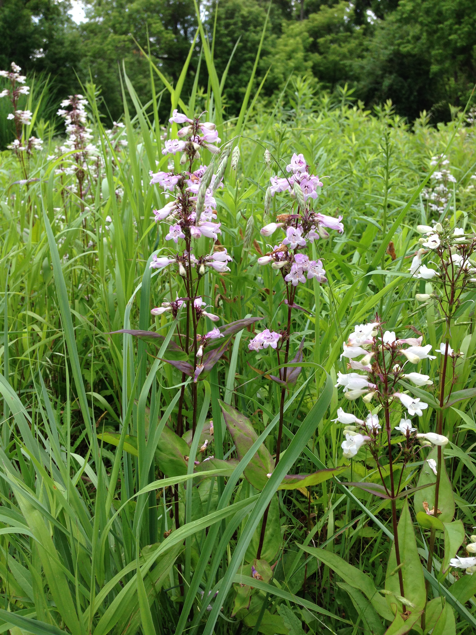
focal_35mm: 33
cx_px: 238
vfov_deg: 55.4
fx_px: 605
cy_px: 318
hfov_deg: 42.9
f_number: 2.4
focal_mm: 4.12
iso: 50
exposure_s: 1/570
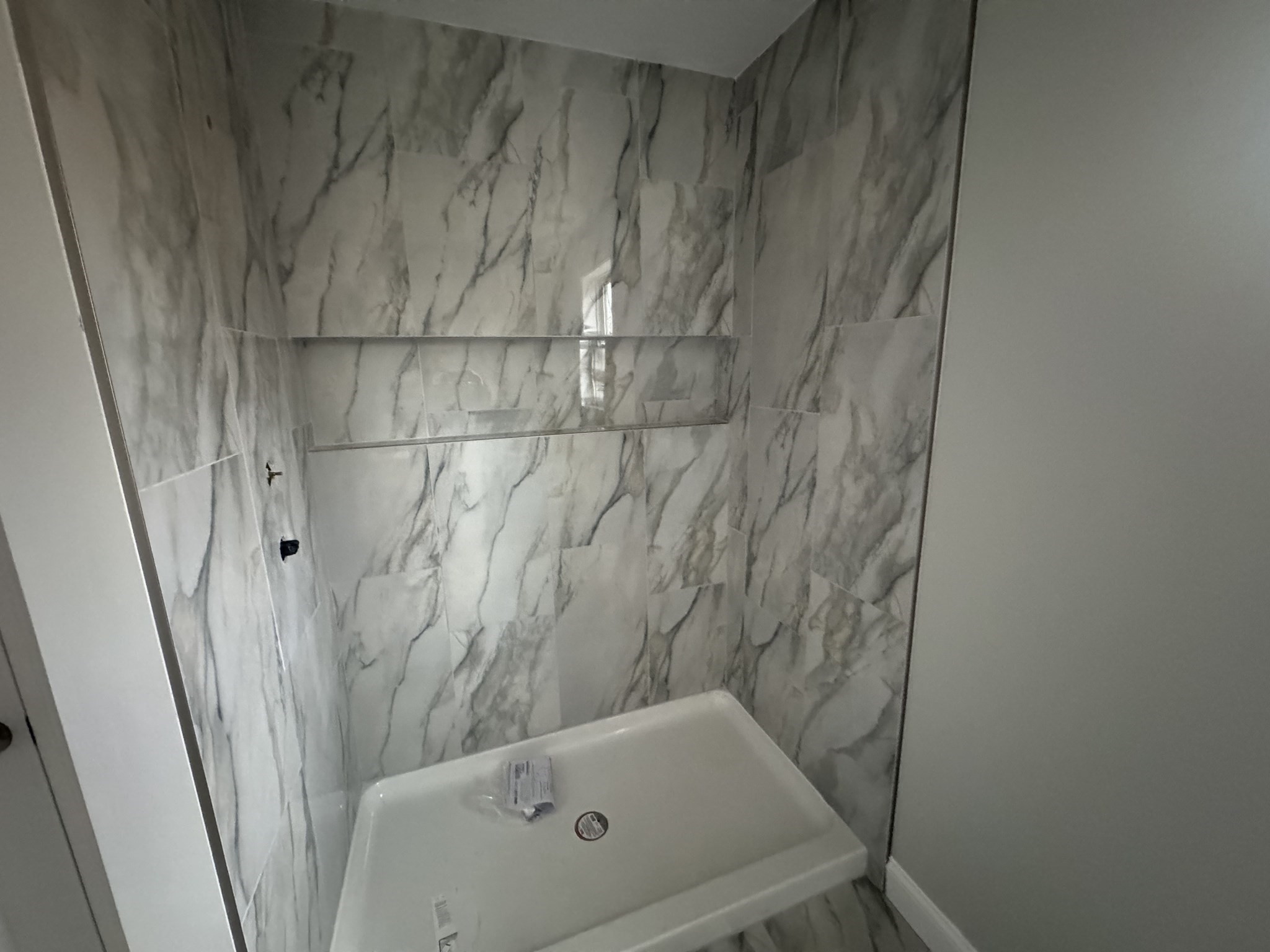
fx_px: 514
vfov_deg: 85.7
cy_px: 476
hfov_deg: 102.1
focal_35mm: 14
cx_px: 635
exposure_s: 1/53
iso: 1250
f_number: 2.2
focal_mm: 2.22
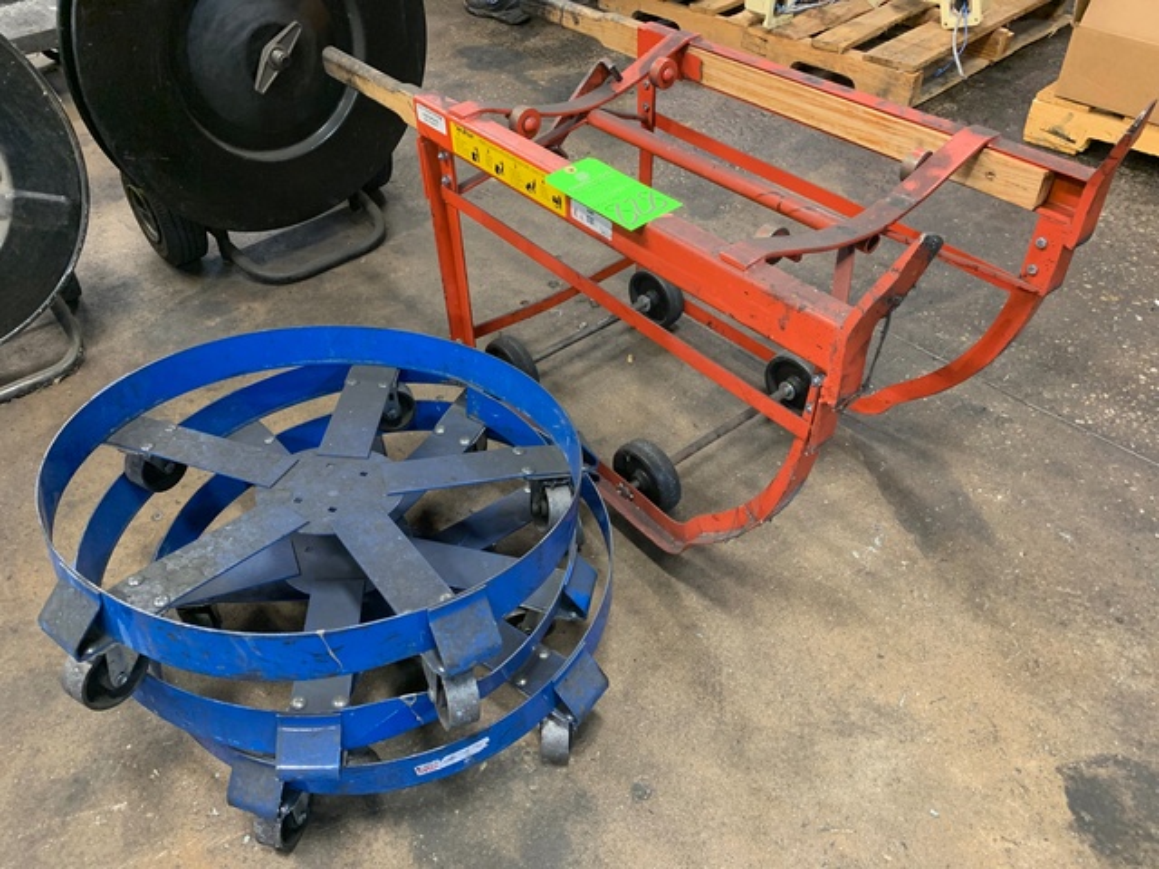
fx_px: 871
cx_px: 580
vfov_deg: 53.1
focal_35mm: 26
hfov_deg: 67.3
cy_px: 434
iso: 320
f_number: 1.8
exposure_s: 1/60
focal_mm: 4.25
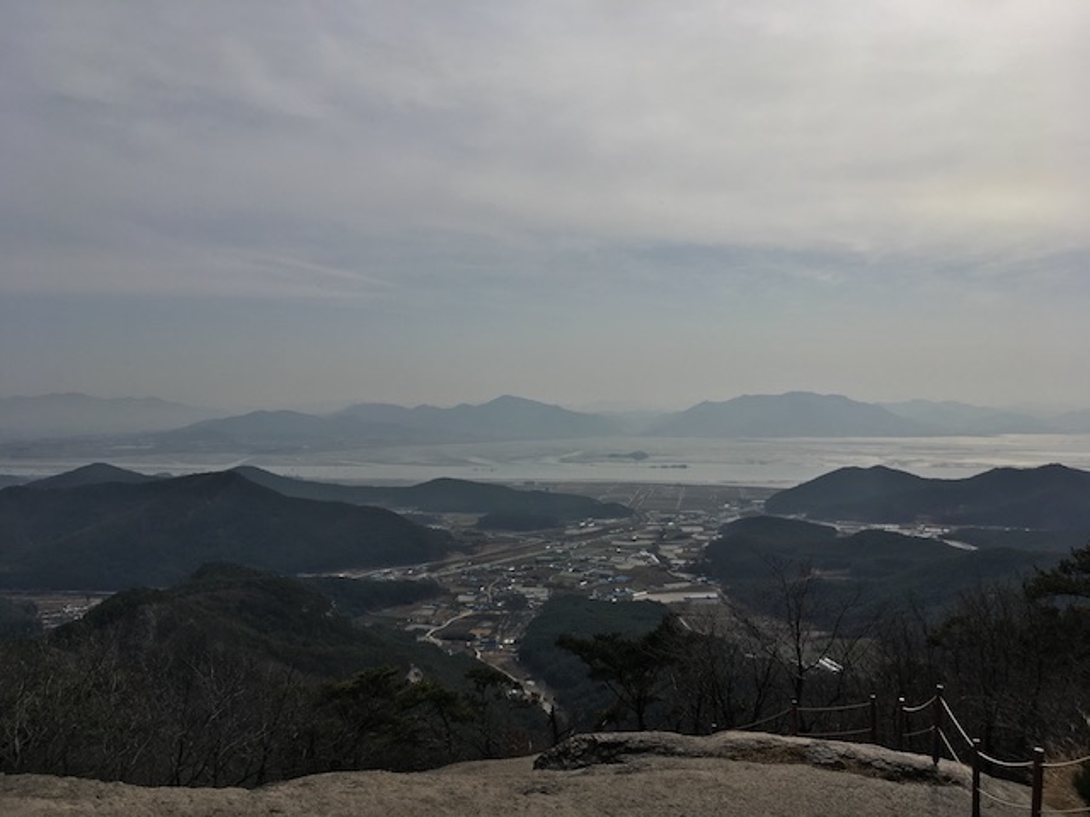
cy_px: 408
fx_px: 913
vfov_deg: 48.2
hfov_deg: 61.7
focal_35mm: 29
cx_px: 545
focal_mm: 4.15
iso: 25
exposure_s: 1/5495
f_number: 2.2
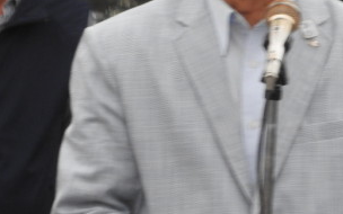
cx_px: 173
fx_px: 13695
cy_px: 9
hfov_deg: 1.4
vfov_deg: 0.9
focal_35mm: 1465
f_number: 5.6
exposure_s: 1/100
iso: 400
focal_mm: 125.4
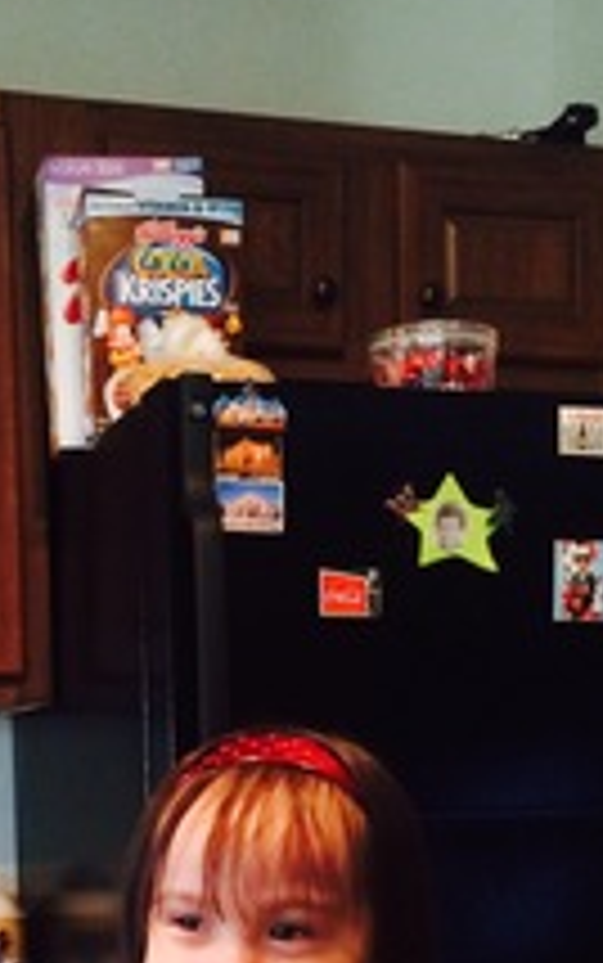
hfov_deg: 18.7
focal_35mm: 69
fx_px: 1812
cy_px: 1008
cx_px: 104
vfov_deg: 27.7
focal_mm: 4.15
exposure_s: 1/24
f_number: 2.2
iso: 320
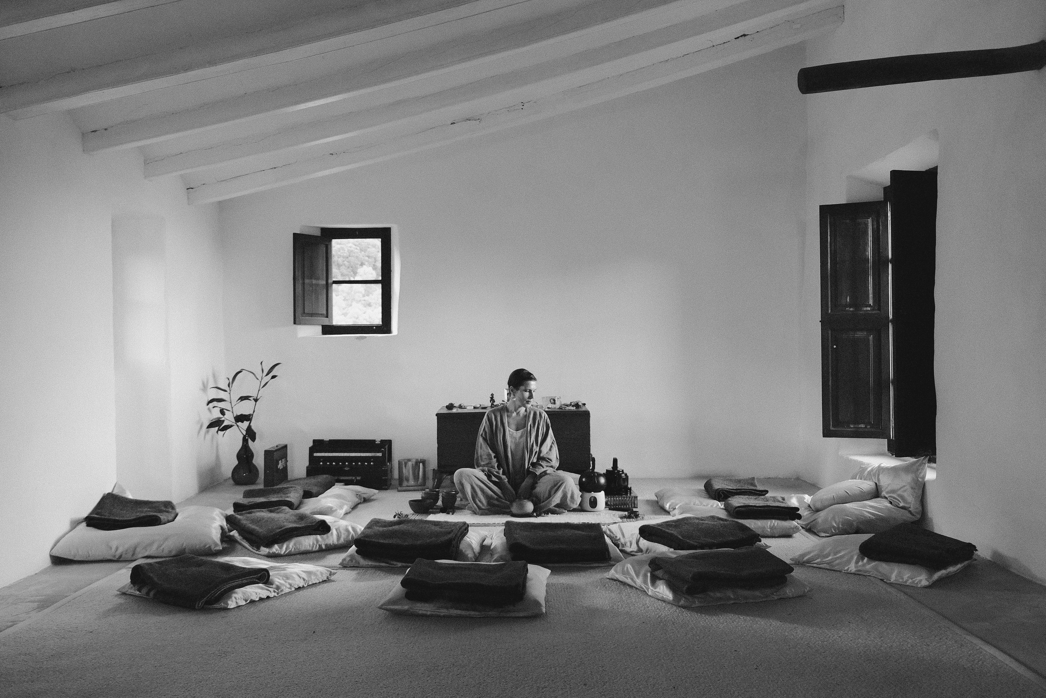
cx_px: 523
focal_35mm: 31
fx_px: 901
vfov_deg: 42.3
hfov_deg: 60.3
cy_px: 349
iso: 1600
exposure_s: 1/200
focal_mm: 20.5
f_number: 3.2
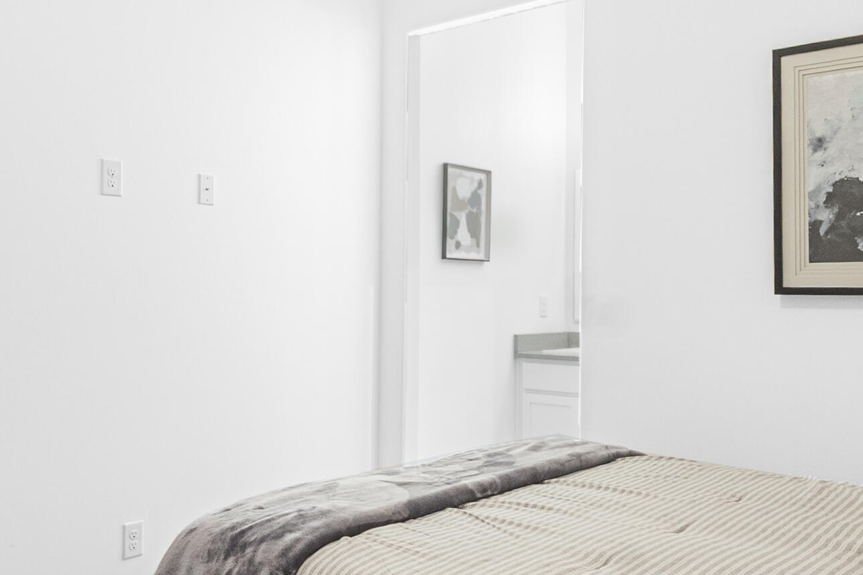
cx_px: 394
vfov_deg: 37.8
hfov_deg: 54.4
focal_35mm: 35
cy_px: 272
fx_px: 839
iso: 800
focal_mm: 10
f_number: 8
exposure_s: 1/2.5
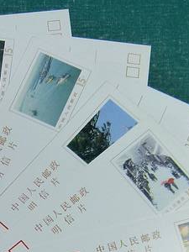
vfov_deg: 18.2
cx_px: -14
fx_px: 721
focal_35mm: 99
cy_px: 348
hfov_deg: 14.6
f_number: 4
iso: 160
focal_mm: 5.2
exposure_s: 1/125
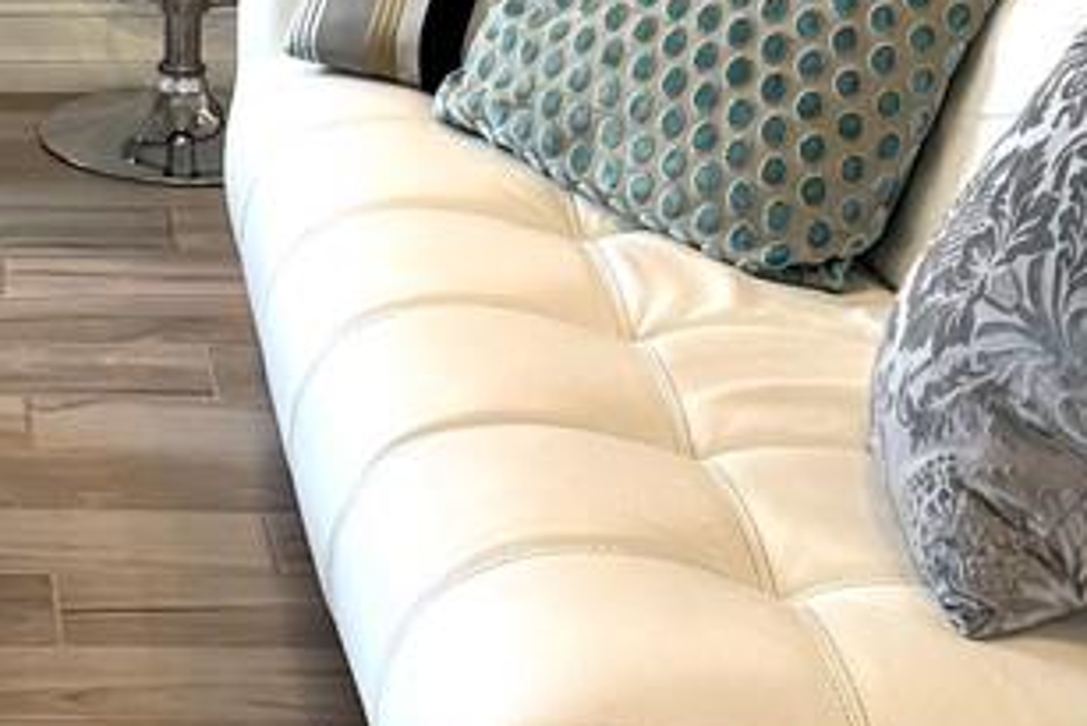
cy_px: -730
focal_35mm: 130
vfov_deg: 9.8
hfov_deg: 15.3
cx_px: -120
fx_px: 3927
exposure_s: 1/120
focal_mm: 6.76
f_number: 1.78
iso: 125
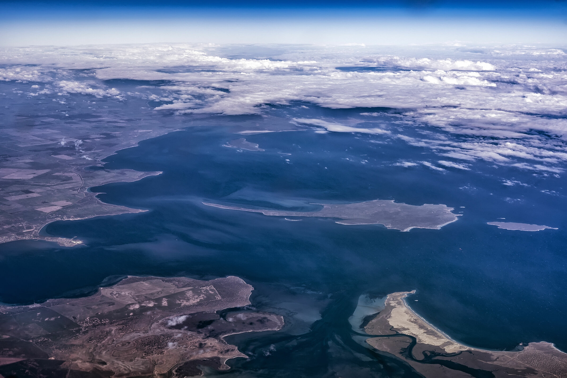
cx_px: 284
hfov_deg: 39.6
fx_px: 787
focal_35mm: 50
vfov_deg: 27.0
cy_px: 189
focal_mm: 50
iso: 100
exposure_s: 1/500
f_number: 7.1
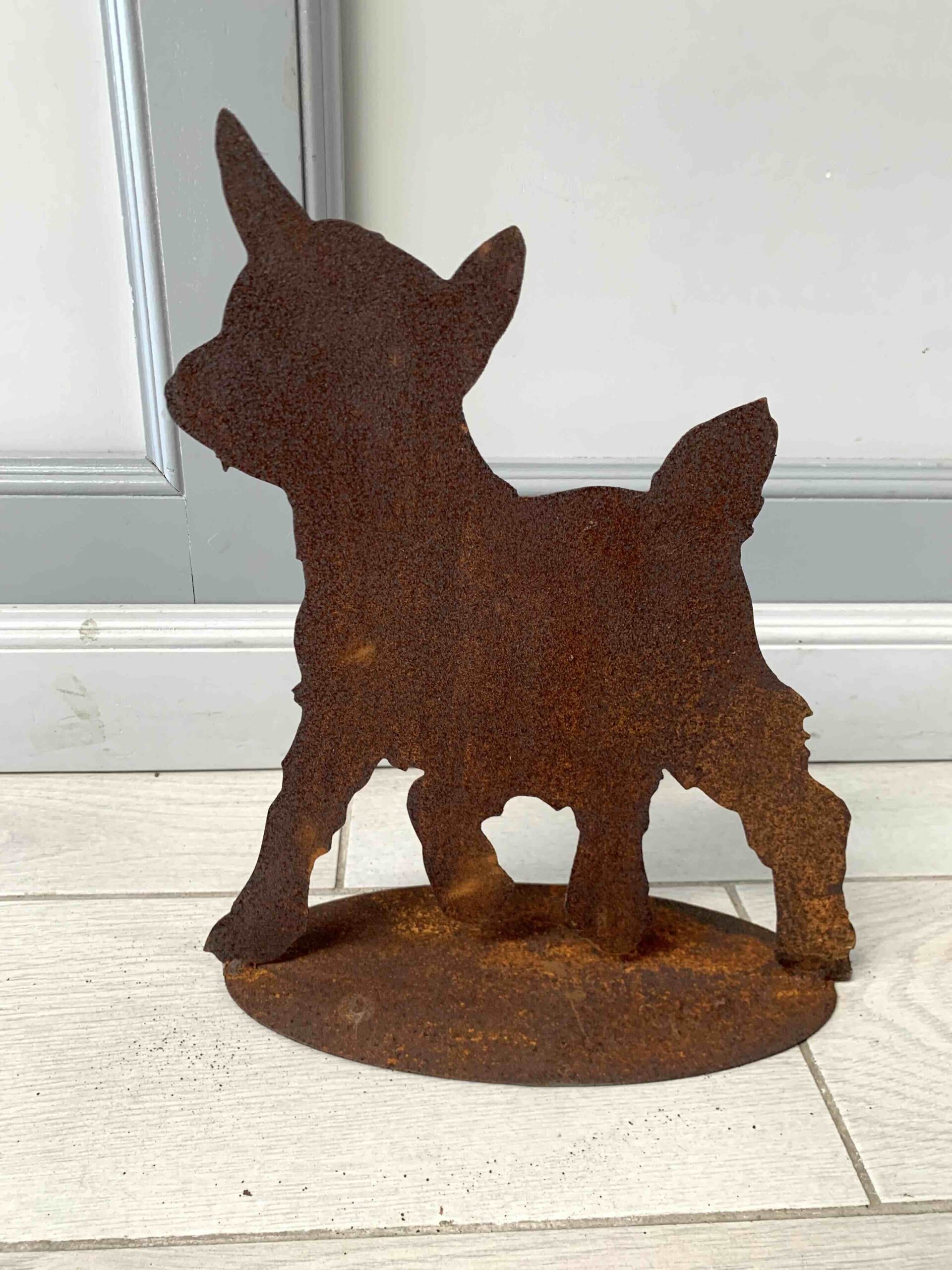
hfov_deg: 53.1
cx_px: 476
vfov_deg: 67.3
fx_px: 953
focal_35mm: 26
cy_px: 635
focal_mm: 4.25
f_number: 1.8
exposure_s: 1/121
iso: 80
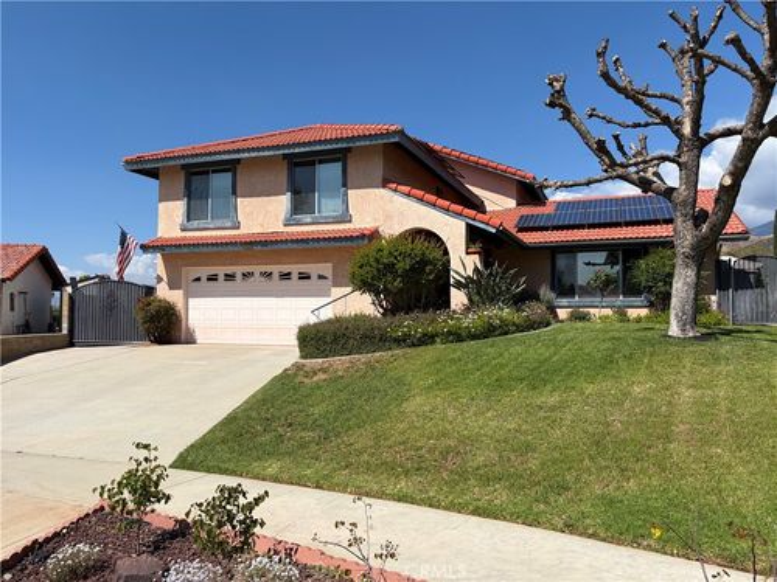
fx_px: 584
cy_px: 291
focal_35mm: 26
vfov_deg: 53.1
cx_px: 388
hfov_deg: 67.3
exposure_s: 1/4950
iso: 50
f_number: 1.6
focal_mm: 5.96
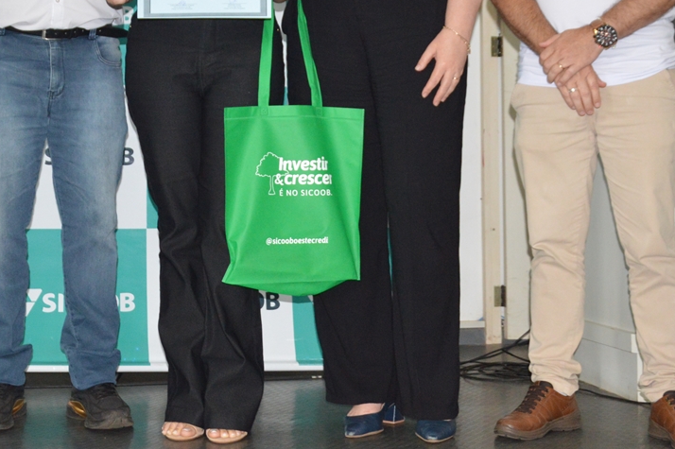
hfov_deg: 14.0
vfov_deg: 9.3
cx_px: 266
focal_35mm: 147
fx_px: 2754
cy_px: 33
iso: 1400
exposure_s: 1/60
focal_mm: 50
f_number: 5
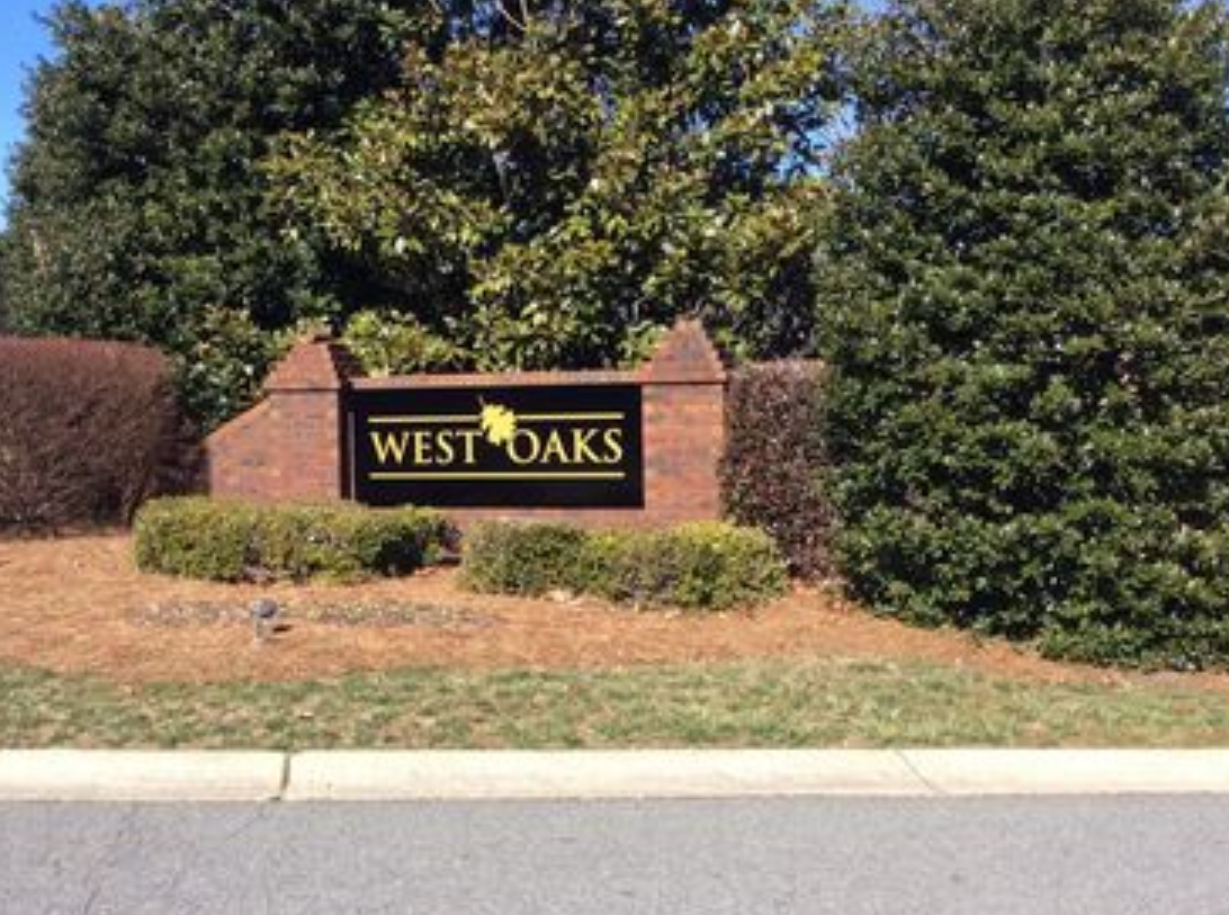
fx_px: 1558
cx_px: 557
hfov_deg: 43.0
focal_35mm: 44
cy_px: 447
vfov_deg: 32.7
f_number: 2.4
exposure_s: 1/867
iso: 32
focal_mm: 3.3
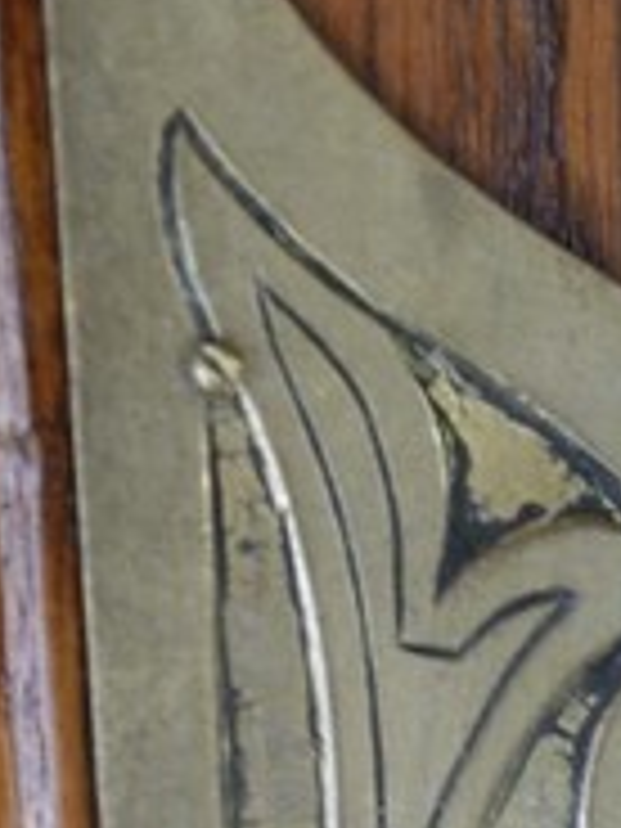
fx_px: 7200
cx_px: 1766
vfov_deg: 6.1
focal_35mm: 301
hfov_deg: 4.7
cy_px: 2416
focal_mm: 36
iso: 800
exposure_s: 1/50
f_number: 5
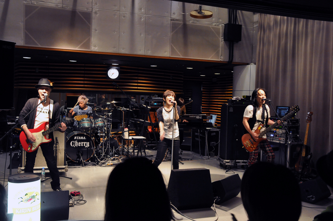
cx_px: 166
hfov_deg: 57.3
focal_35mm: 33
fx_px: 305
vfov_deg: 39.9
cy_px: 110
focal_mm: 22
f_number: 3.8
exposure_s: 1/40
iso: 1600
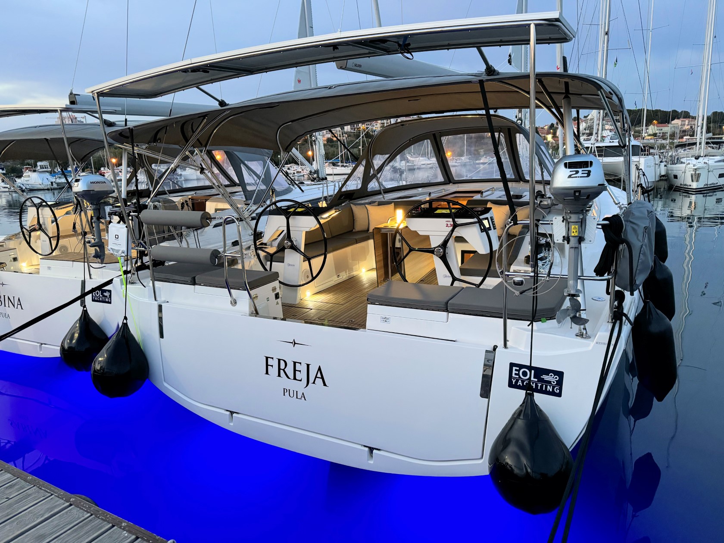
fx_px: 502
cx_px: 362
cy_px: 272
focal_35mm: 24
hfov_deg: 71.6
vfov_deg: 56.8
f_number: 1.78
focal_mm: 6.76
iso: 640
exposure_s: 1/50
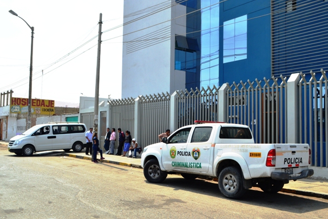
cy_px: 112
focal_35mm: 38
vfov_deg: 35.1
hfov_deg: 50.7
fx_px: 346
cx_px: 163
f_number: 11
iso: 400
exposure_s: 1/500
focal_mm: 24
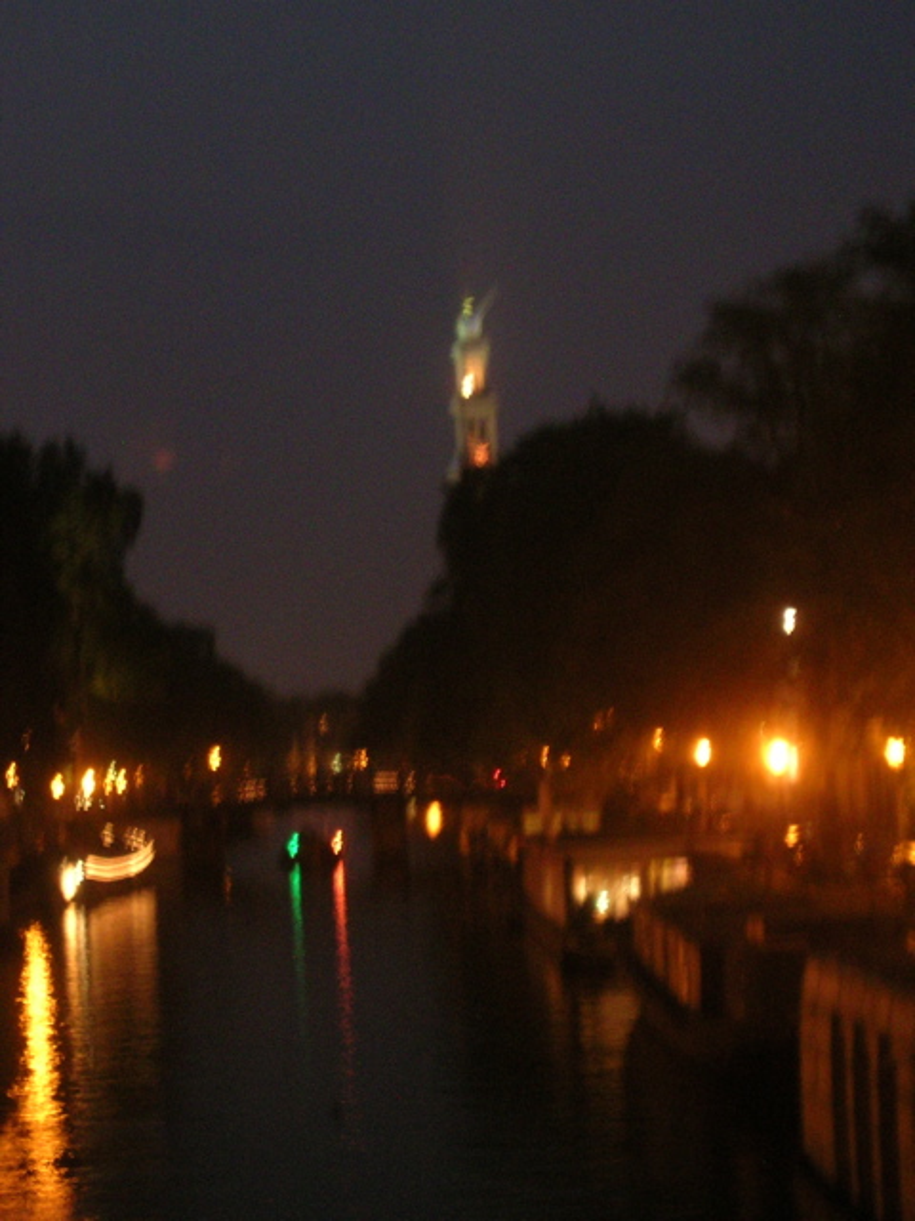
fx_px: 3701
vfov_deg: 18.7
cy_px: 610
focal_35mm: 105
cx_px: 458
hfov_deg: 14.1
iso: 200
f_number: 4.9
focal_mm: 16.2
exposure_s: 2
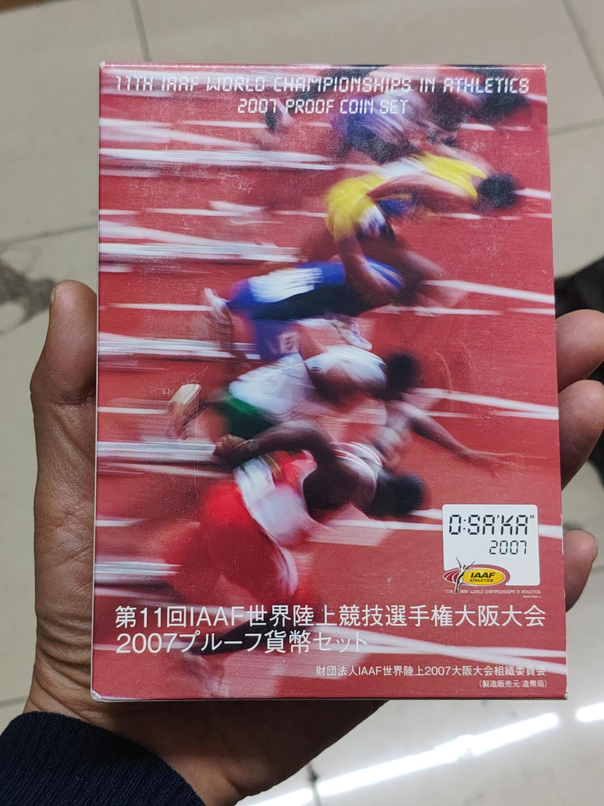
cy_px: 403
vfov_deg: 37.5
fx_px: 1187
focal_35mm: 51
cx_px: 302
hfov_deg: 28.6
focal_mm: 4.84
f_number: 1.88
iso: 785
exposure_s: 1/100
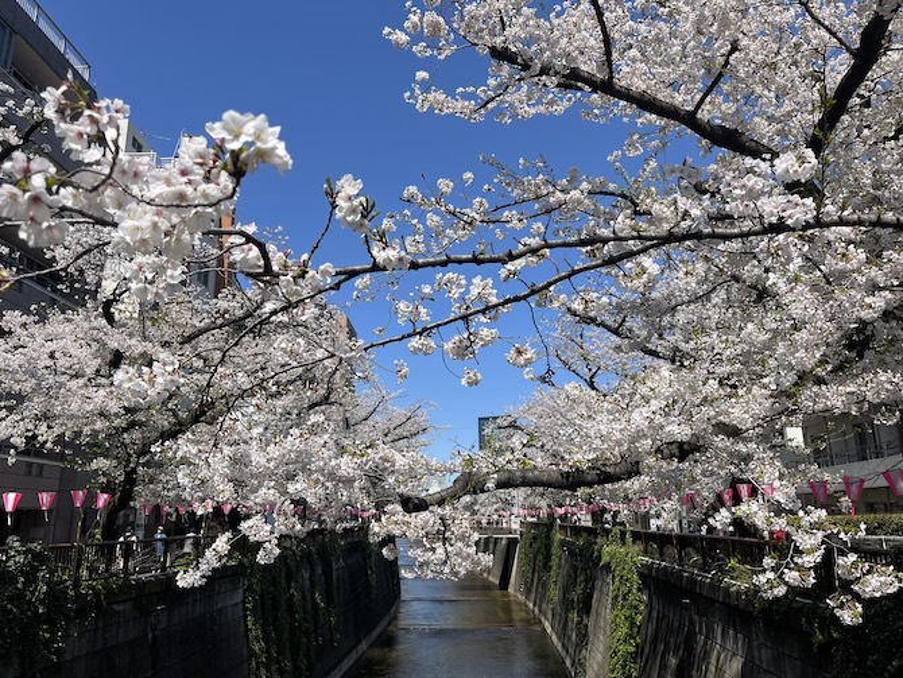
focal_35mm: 26
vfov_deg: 53.1
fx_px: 678
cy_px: 339
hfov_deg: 67.3
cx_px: 452
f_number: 1.6
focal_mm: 5.1
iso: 50
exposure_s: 1/3623
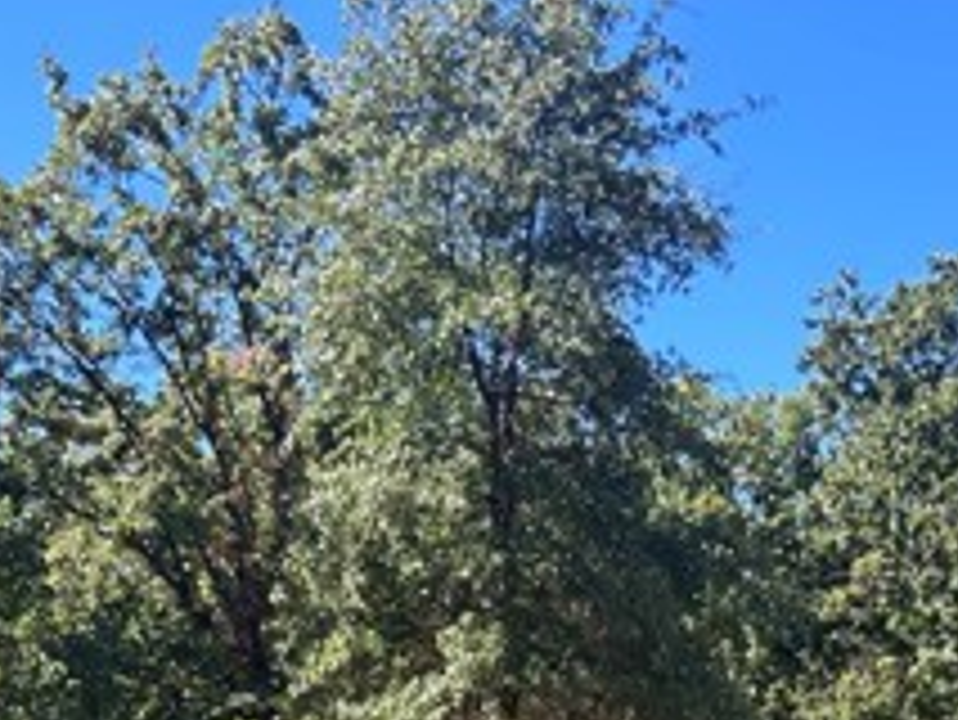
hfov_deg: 24.8
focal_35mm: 78
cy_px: 1030
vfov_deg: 17.3
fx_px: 2160
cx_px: 679
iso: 50
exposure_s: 1/894
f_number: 1.5
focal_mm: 5.7
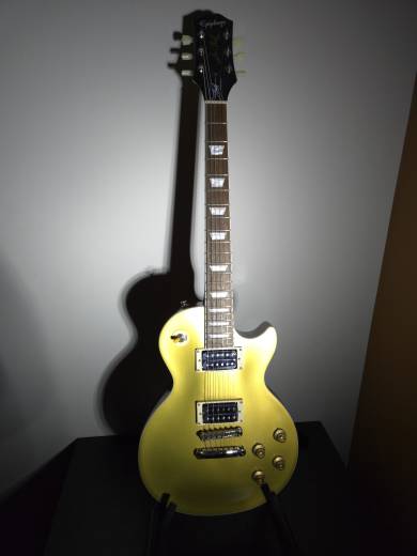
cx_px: 208
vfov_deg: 73.9
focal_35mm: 23
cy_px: 278
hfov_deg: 58.9
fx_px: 369
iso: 100
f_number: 1.8
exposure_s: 1/71
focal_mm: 5.4
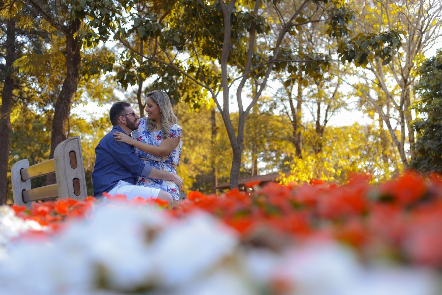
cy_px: 148
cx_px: 221
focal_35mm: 50
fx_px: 614
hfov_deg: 39.6
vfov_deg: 27.0
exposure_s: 1/400
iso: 200
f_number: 2.8
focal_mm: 50
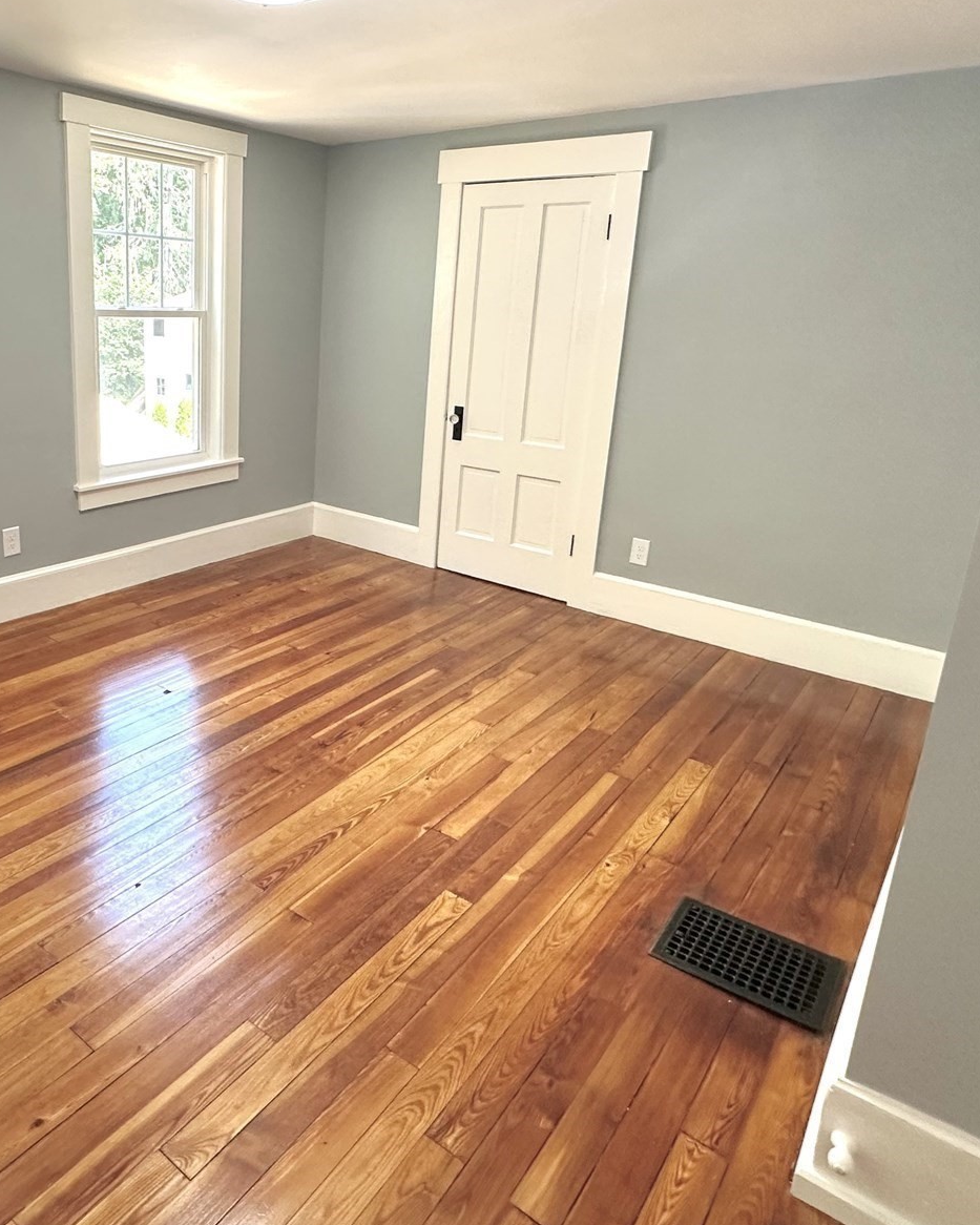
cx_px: 297
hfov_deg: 57.0
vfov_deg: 69.9
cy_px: 526
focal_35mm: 24
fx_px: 870
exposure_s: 1/120
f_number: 2.2
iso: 250
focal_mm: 2.22
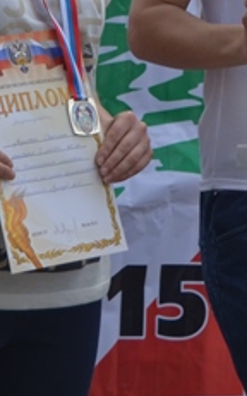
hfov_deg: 4.6
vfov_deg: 7.3
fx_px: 3065
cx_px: 190
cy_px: -166
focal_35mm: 284
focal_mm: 42
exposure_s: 1/1000
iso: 200
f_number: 5
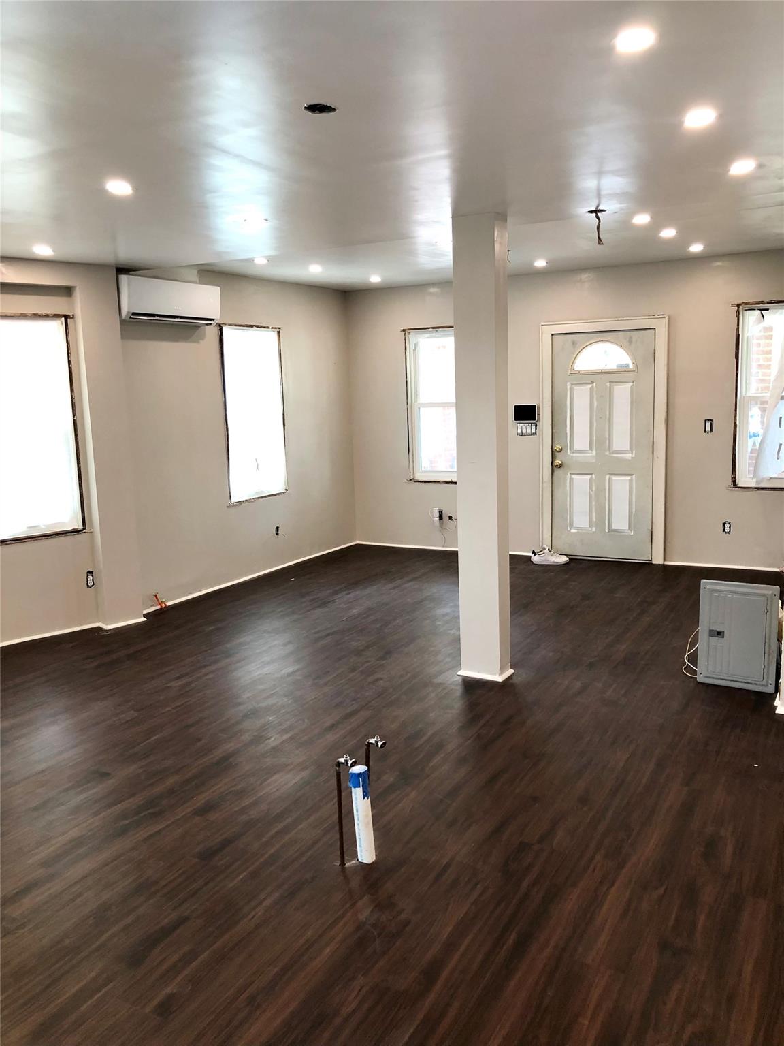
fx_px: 846
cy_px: 523
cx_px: 392
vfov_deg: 63.4
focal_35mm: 28
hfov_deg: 49.7
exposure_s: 1/33
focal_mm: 3.99
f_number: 1.8
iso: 32
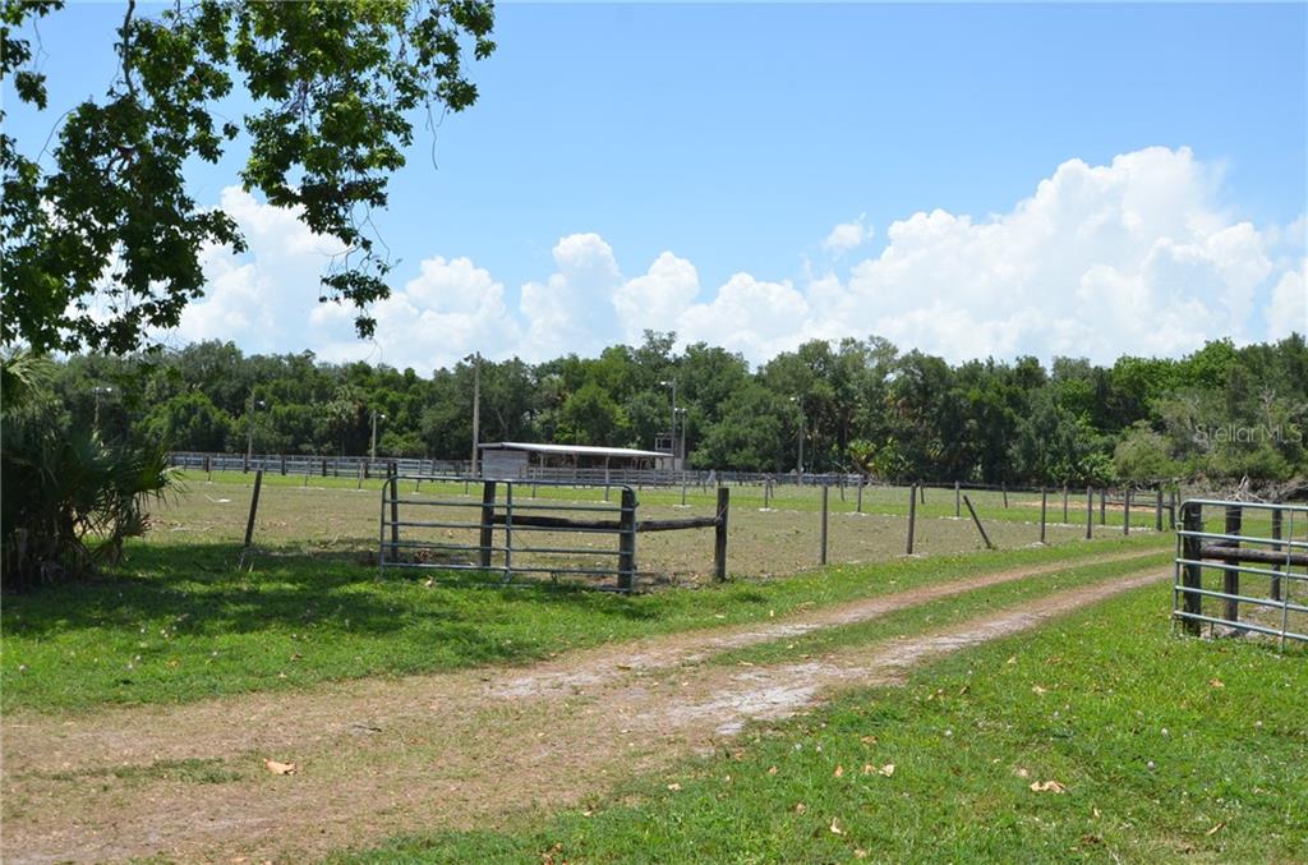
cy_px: 432
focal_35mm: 36
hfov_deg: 53.3
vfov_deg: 36.7
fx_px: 1305
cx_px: 654
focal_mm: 24
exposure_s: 1/250
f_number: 8
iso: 140
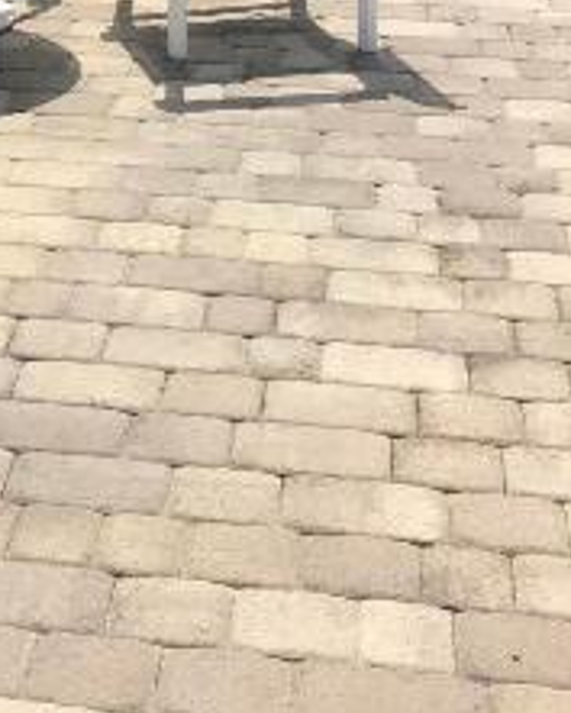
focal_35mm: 95
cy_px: -206
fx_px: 2005
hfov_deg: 15.4
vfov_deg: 18.8
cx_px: -171
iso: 20
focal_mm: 3.99
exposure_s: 1/2591
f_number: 1.8
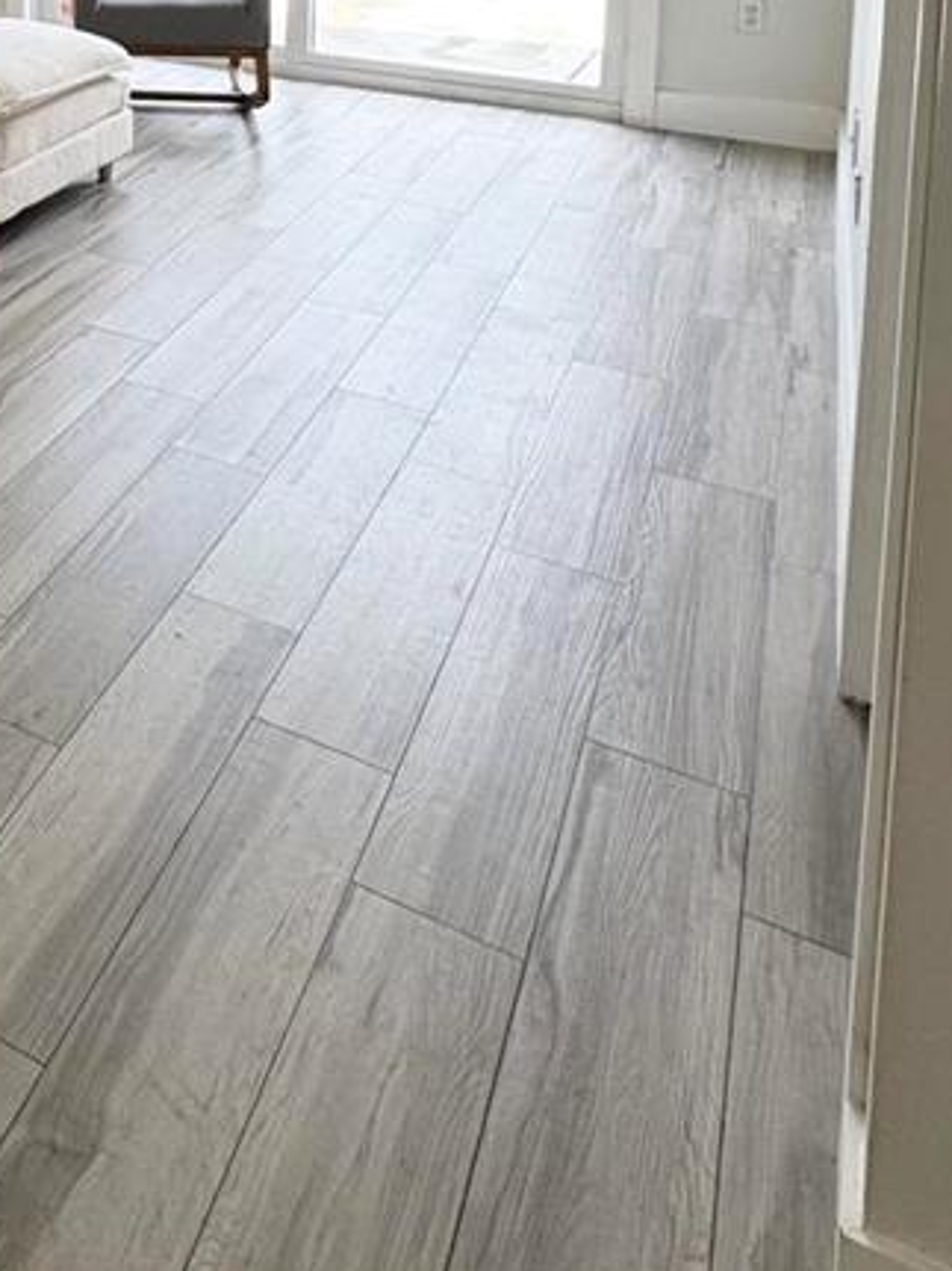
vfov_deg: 39.2
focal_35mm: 39
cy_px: -130
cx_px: -224
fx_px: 1431
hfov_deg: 30.5
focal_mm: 2.22
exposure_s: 1/146
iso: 40
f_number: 2.2
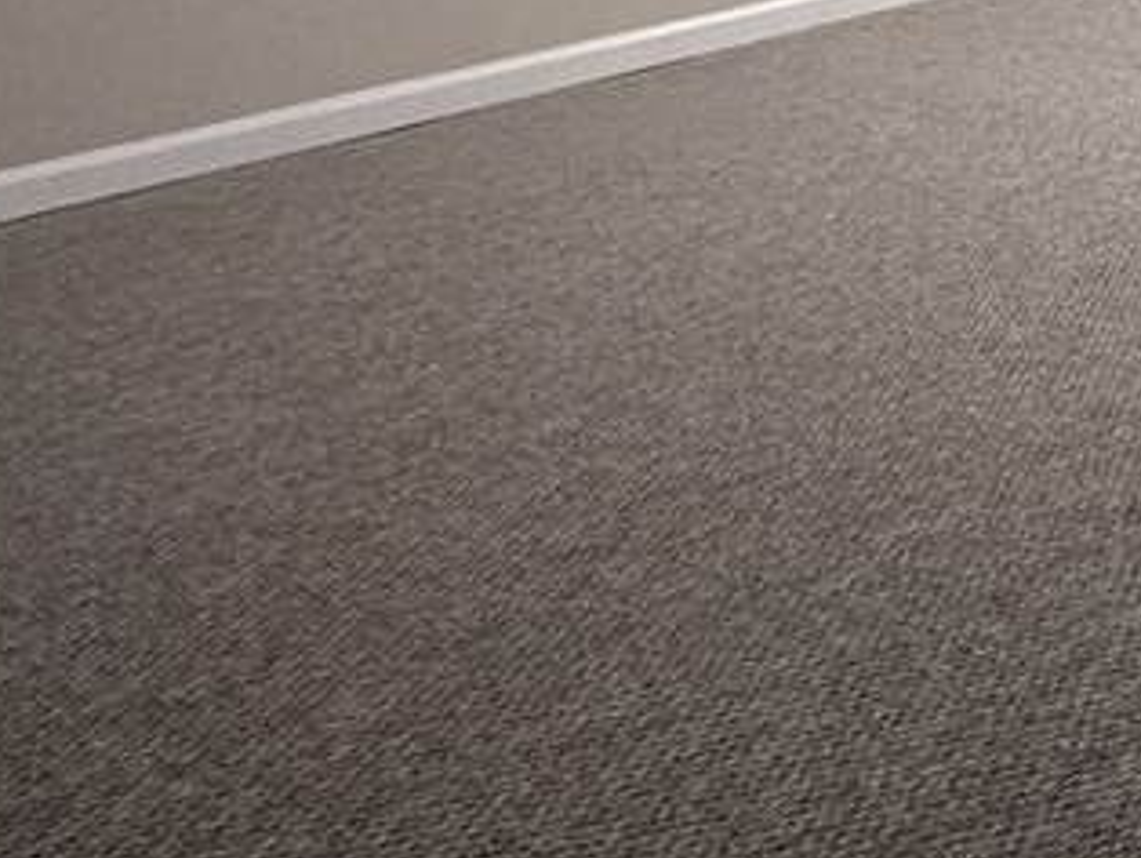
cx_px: 1926
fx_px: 1880
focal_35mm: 57
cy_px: -425
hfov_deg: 23.0
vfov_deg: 21.6
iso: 250
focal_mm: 2.22
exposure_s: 1/60
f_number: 2.2
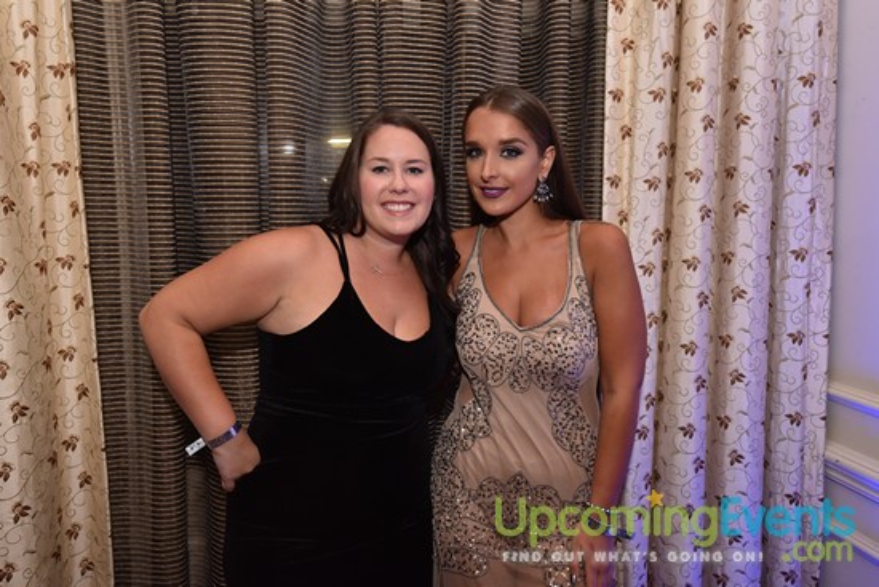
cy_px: 294
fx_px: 733
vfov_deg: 43.6
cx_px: 440
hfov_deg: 61.9
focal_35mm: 30
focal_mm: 30
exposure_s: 1/100
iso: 1000
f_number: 10
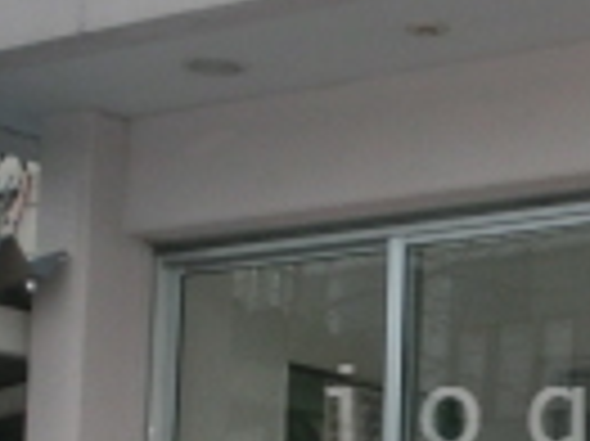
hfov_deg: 16.4
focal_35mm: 117
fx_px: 1992
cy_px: 410
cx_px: 626
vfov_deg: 12.5
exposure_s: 1/125
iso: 100
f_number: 3
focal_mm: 4.24
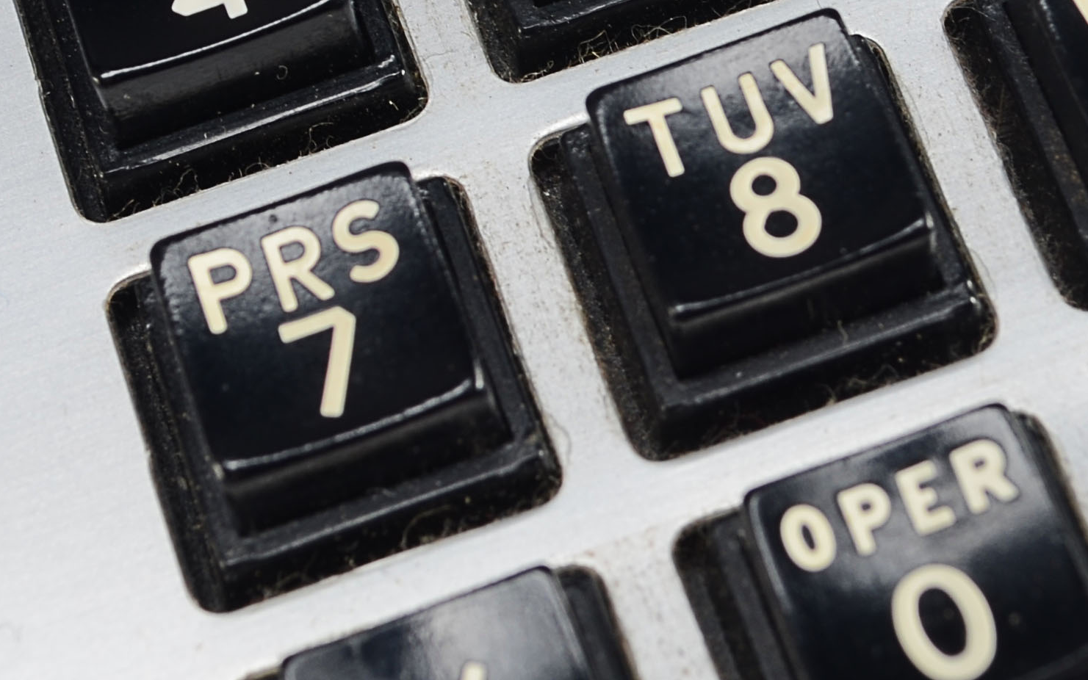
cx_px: 656
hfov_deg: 15.8
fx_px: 3914
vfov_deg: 9.9
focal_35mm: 132
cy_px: -12
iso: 100
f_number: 8
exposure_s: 1/80
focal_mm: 26
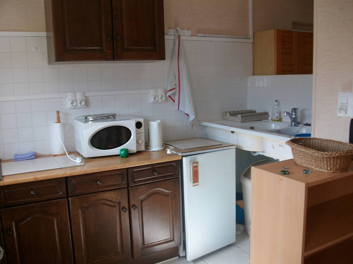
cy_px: 132
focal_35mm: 32
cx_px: 176
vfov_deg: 44.1
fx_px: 326
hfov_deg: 56.8
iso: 80
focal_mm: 5.7
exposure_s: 1/41.9
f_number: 2.9
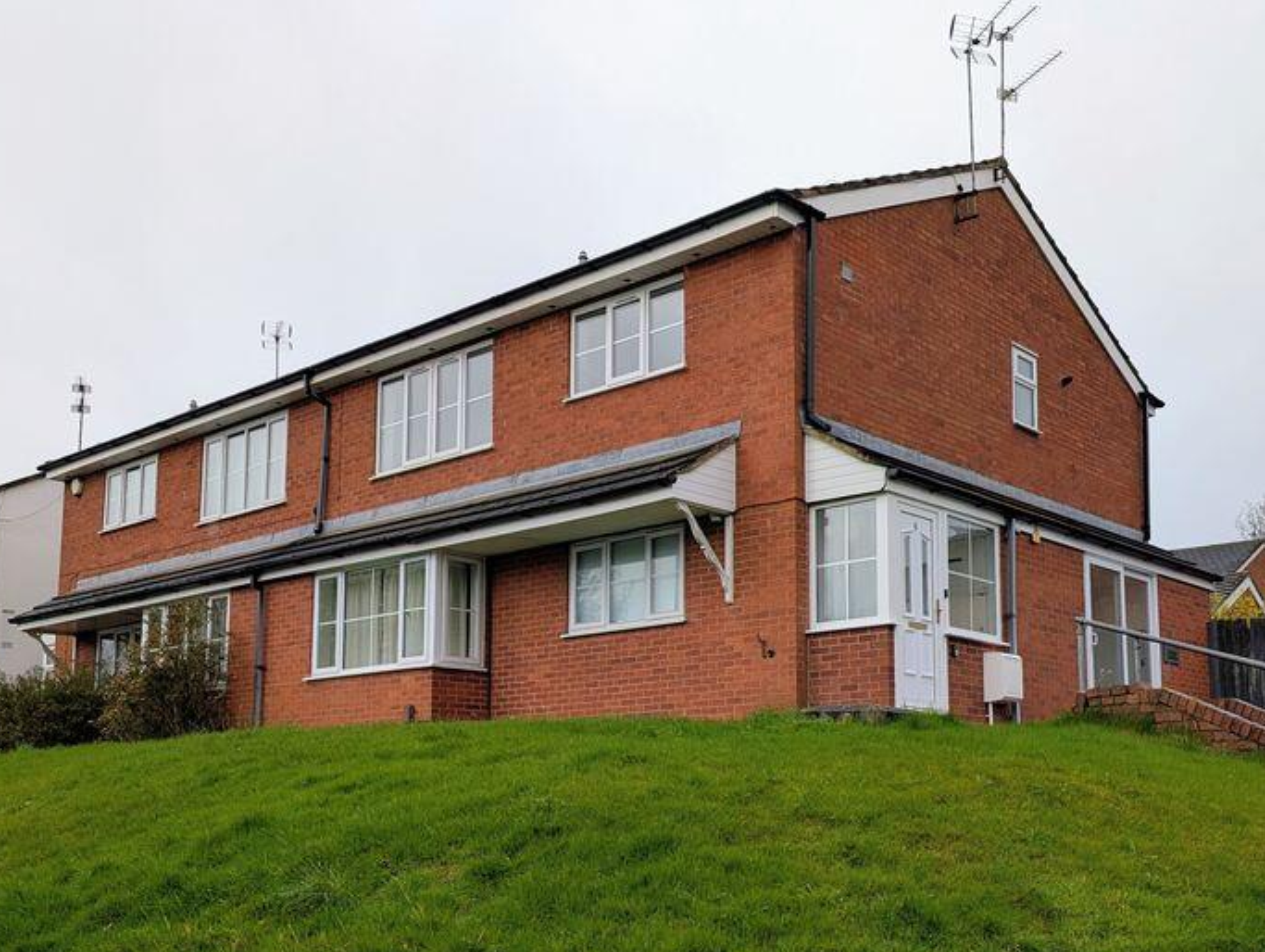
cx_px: 746
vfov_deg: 39.2
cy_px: 649
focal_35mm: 36
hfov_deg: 51.0
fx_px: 1317
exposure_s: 1/477
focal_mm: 6.9
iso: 22
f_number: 1.68
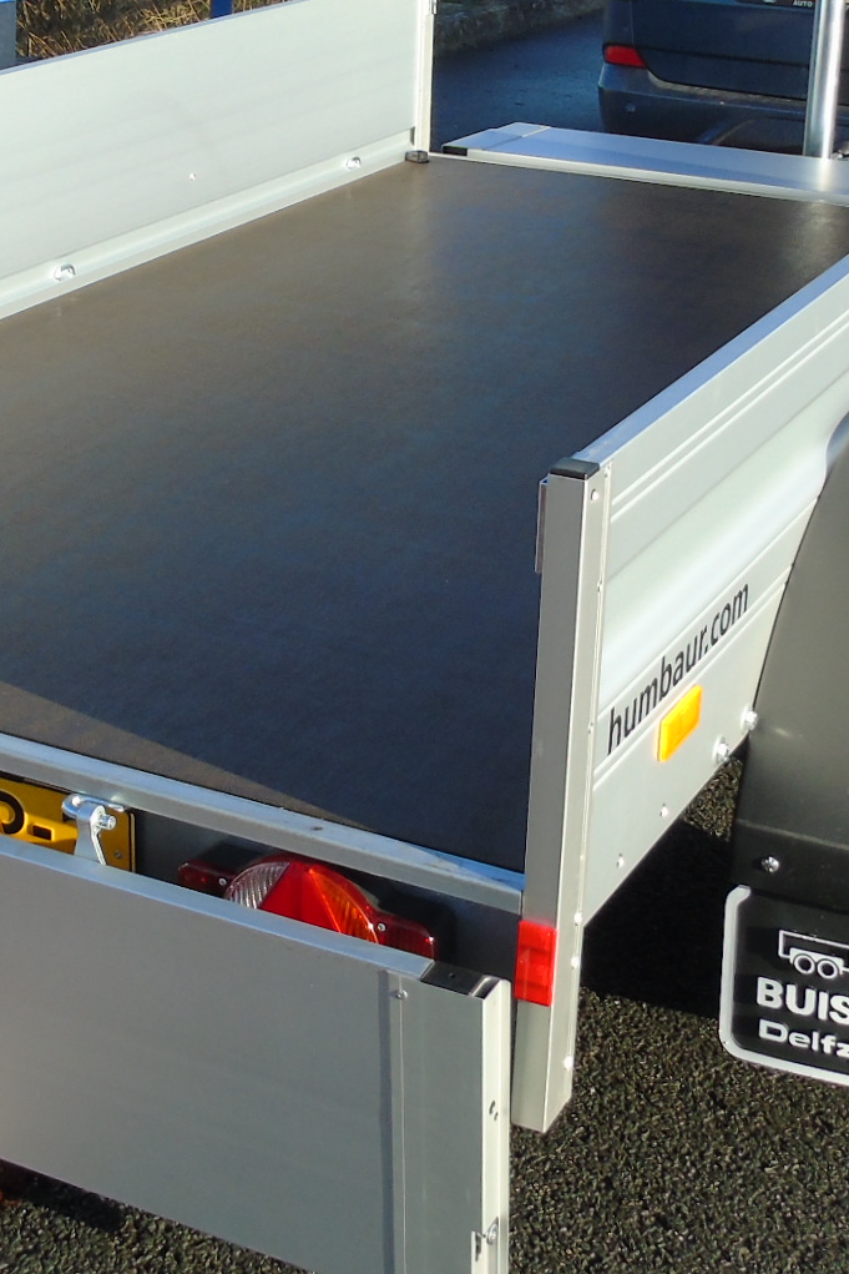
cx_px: 310
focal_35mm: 66
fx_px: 2334
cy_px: 452
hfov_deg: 20.6
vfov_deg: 30.3
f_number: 3.4
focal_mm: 4.4
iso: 80
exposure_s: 1/320
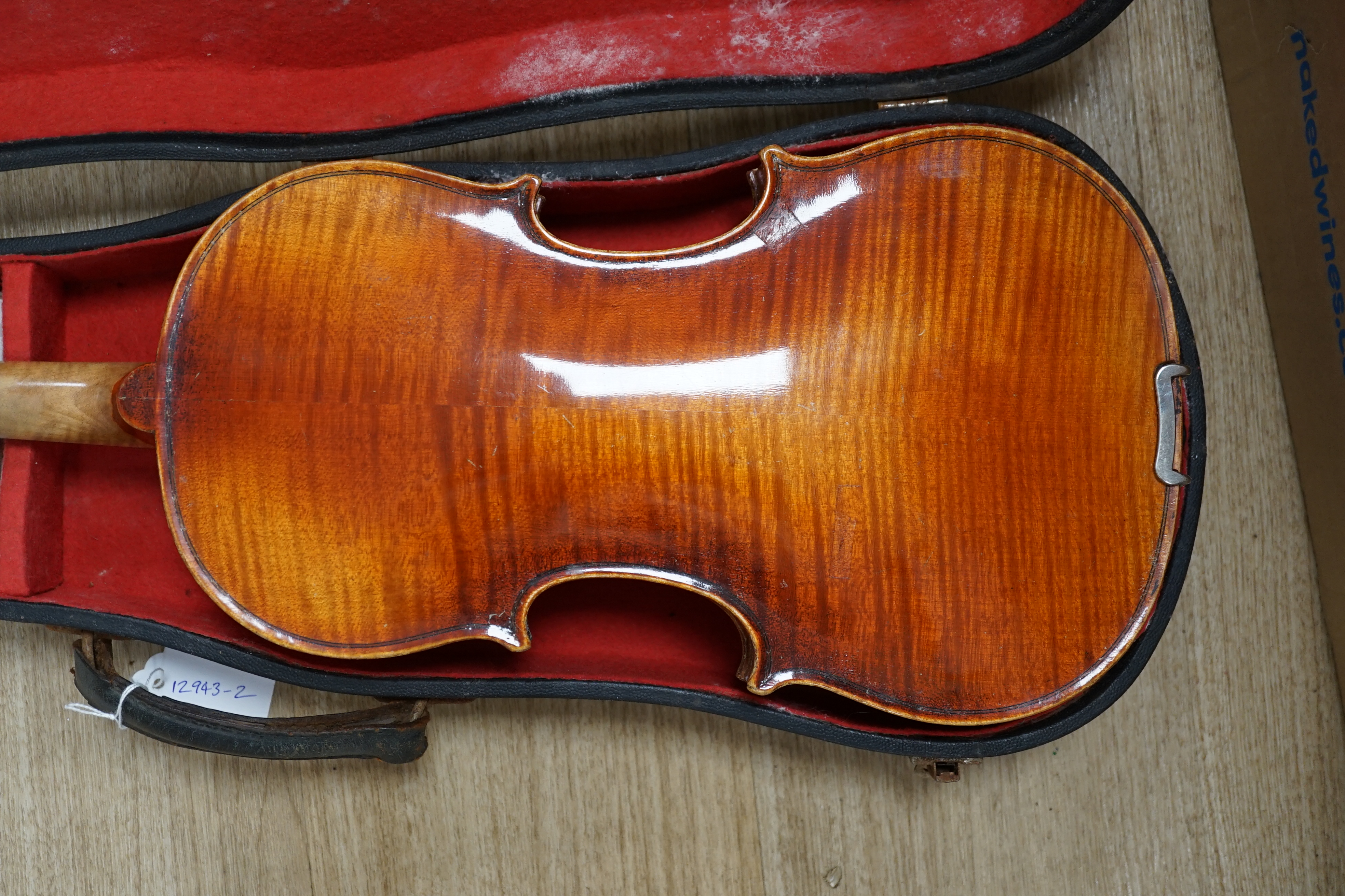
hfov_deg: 43.6
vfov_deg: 29.9
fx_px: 1681
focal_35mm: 45
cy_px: 448
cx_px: 672
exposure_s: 1/60
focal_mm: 30
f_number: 3.5
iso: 640
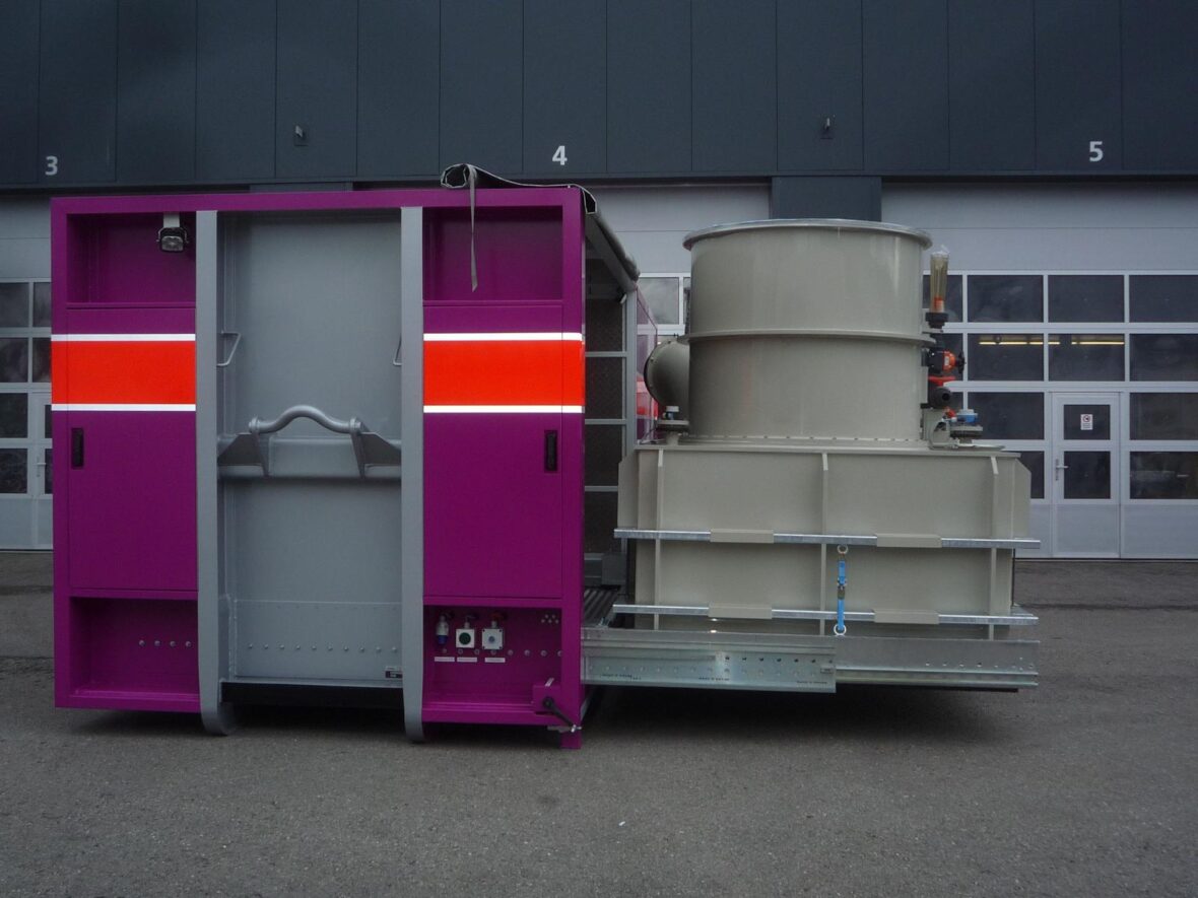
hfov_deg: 52.6
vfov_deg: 40.7
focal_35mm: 35
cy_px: 449
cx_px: 599
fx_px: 1211
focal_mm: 5.2
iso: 100
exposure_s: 1/250
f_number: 4
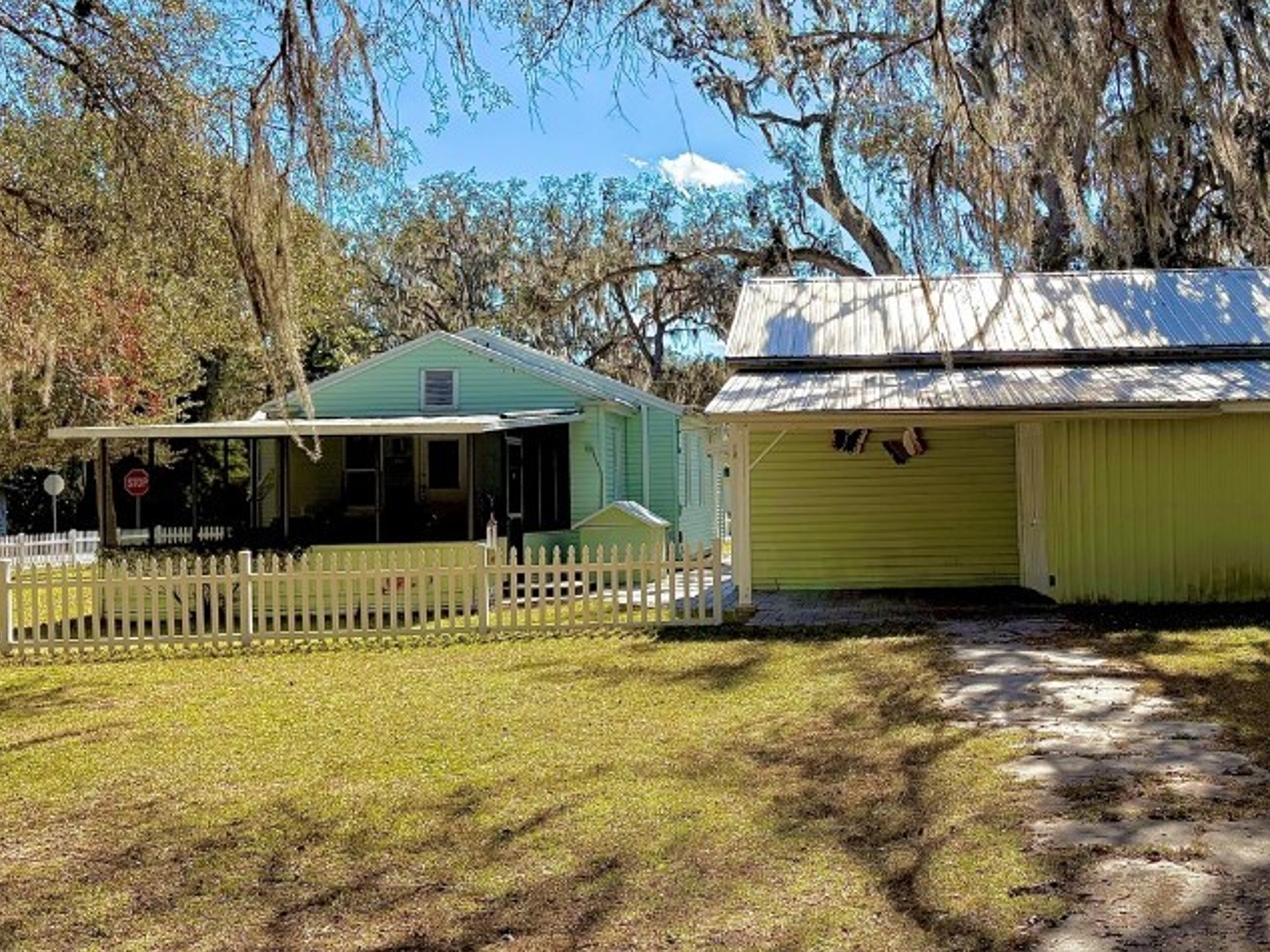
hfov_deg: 44.0
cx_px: 879
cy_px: 439
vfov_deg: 34.3
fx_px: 1540
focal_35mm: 42
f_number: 1.6
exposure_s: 1/2538
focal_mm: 5.96
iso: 64
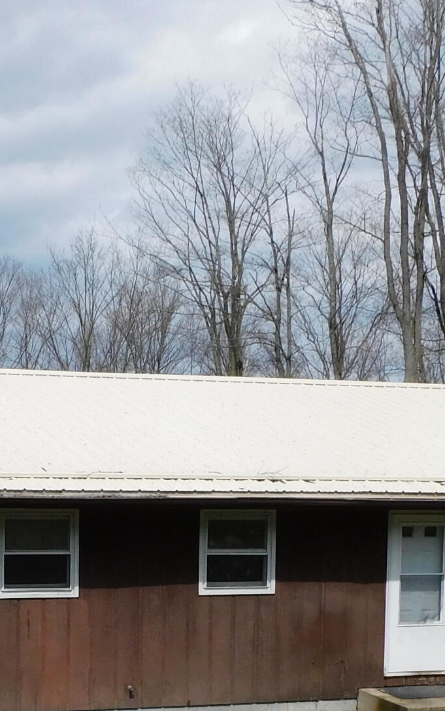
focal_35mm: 70
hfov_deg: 18.4
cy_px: 588
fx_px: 1359
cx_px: 65
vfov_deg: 28.6
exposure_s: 1/1600
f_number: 3.8
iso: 125
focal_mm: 4.3
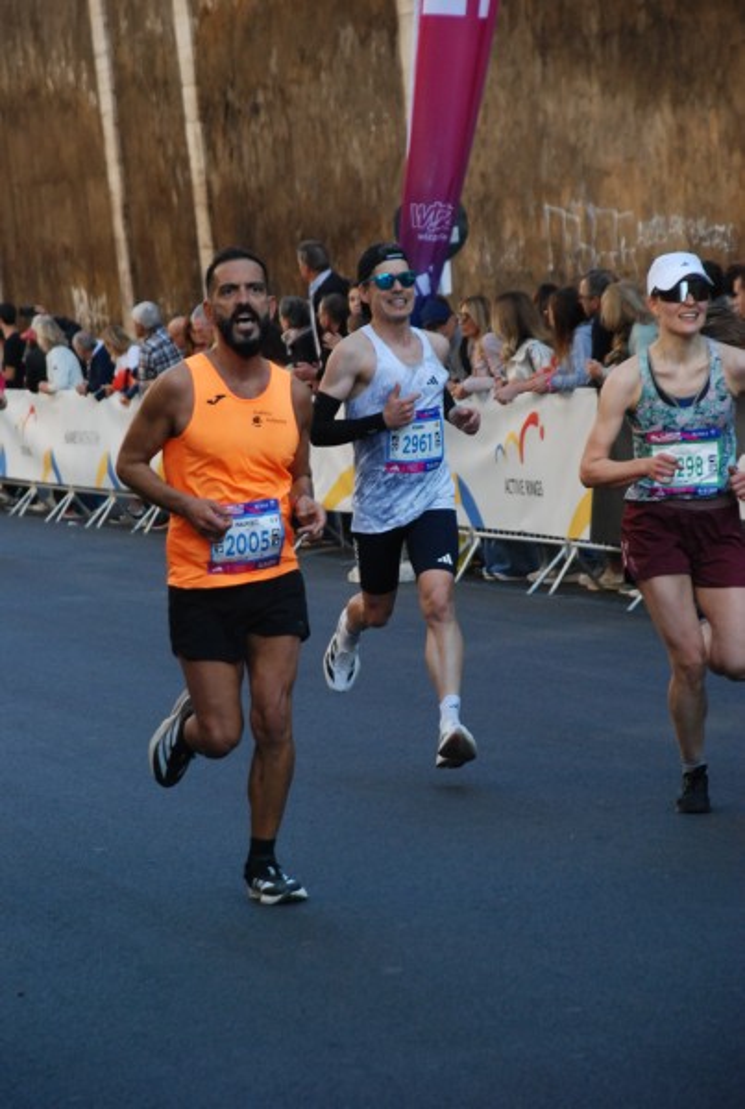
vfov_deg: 13.0
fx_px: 4864
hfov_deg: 8.8
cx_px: 372
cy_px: 554
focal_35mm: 158
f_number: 5.6
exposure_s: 1/640
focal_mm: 105
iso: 1000
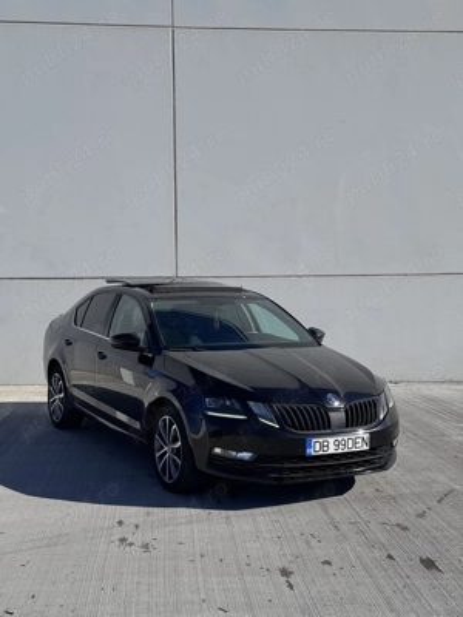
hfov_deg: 30.3
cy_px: 308
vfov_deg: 39.7
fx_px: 856
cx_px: 232
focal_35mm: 48
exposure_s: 1/4049
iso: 64
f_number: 1.78
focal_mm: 6.76
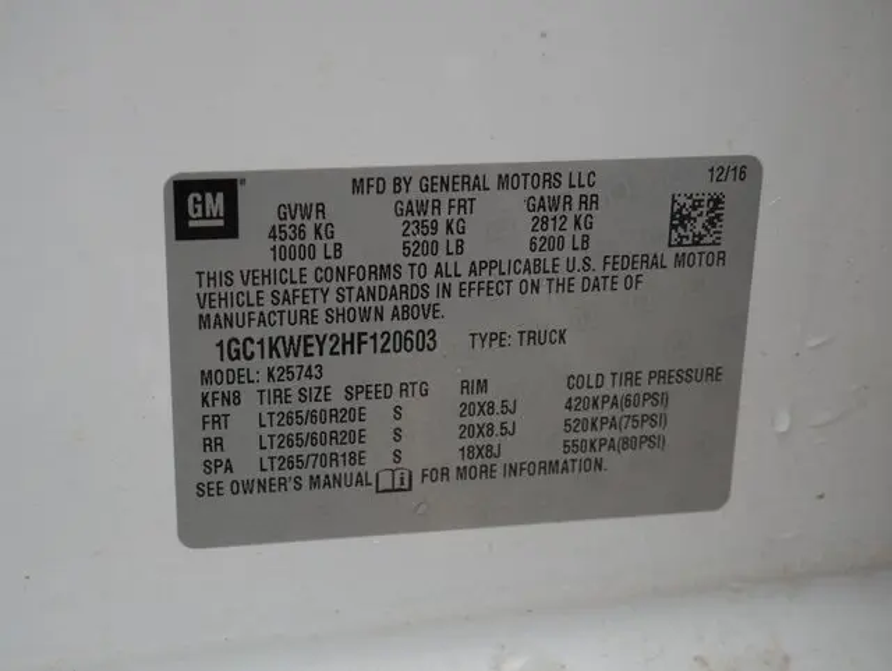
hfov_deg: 31.2
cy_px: 336
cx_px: 446
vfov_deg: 23.7
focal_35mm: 62
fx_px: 1599
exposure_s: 1/160
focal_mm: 31
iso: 200
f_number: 5.4
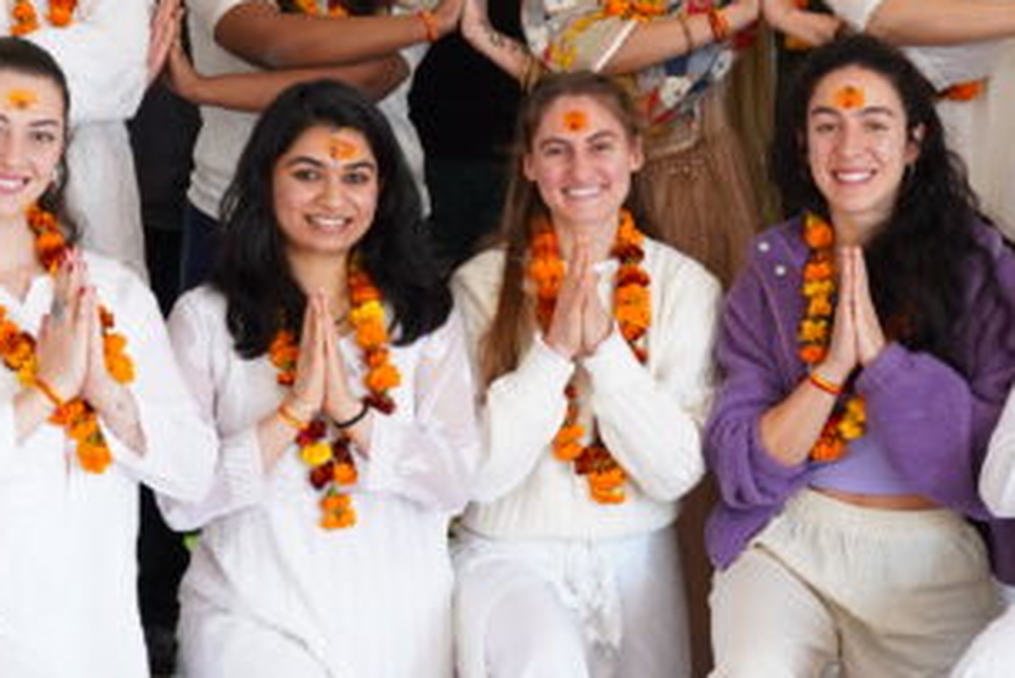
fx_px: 2849
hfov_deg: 20.2
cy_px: 92
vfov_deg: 13.5
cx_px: 437
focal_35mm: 101
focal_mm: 30
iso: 1000
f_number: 4.5
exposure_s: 1/160
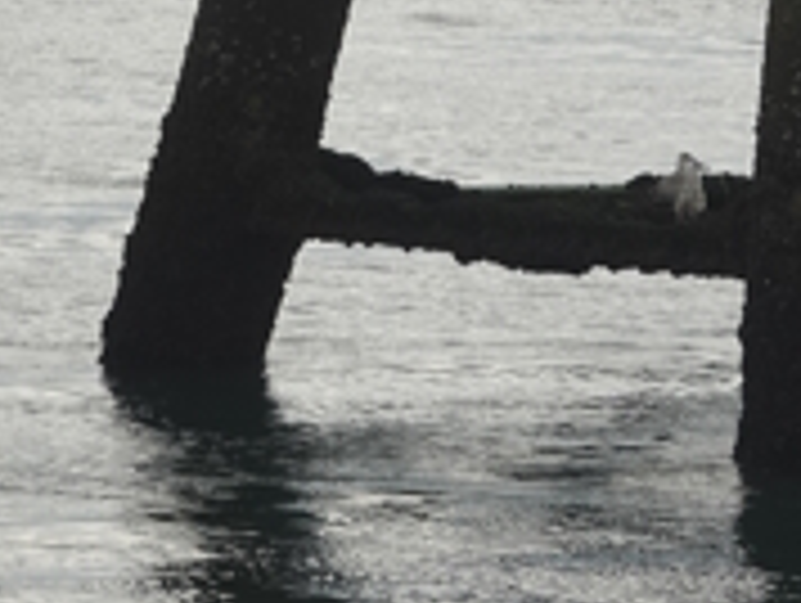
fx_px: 9338
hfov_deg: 4.9
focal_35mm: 403
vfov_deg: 3.7
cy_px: -326
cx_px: 310
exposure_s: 1/800
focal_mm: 39.42
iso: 100
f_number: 4
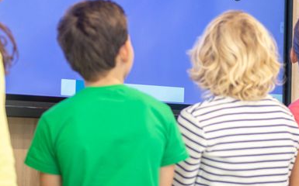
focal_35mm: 180
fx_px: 1466
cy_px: 17
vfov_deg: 7.3
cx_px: 198
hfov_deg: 11.6
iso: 400
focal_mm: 85
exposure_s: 1/160
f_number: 2.2
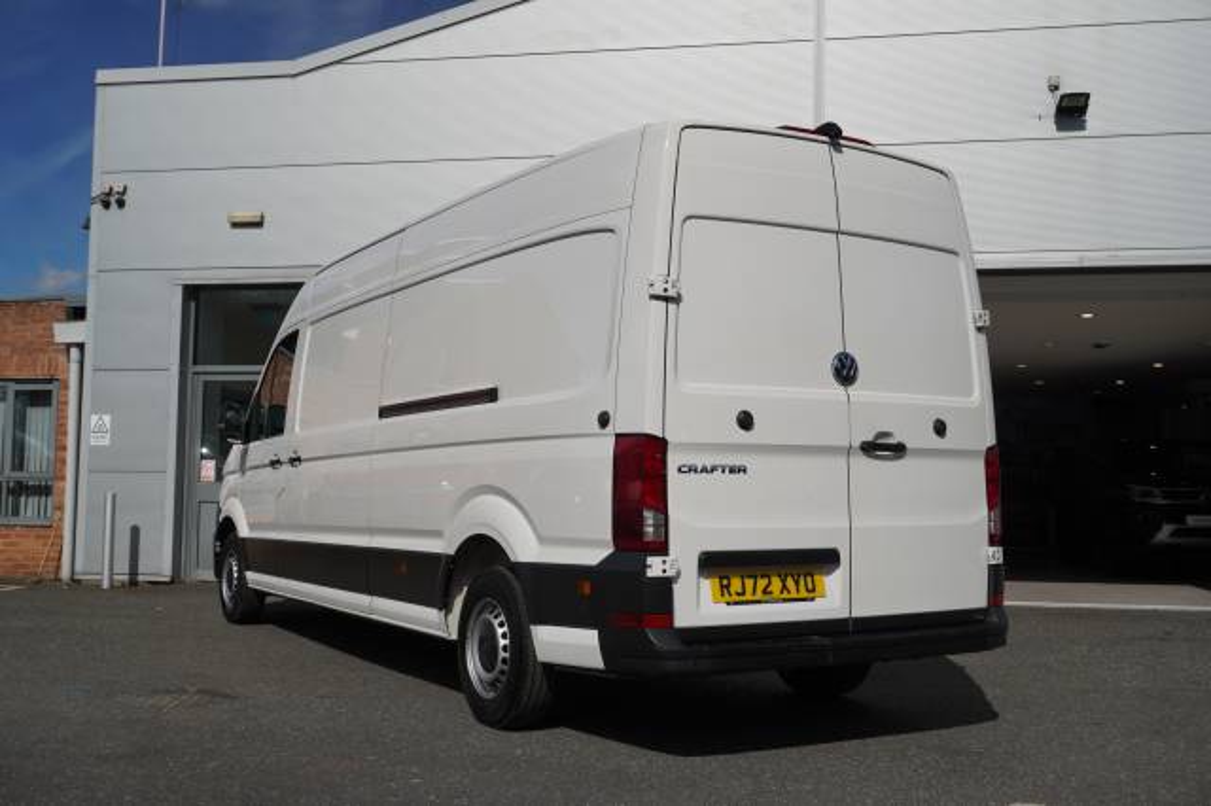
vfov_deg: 35.5
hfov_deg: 51.3
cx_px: 606
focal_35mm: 38
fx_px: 1261
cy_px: 403
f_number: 8
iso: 100
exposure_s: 1/500
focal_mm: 25
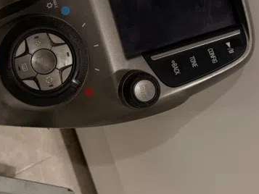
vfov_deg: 33.6
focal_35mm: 43
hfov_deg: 42.0
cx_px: 53
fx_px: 322
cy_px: 93
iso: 320
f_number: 1.78
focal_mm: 6.76
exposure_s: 1/60
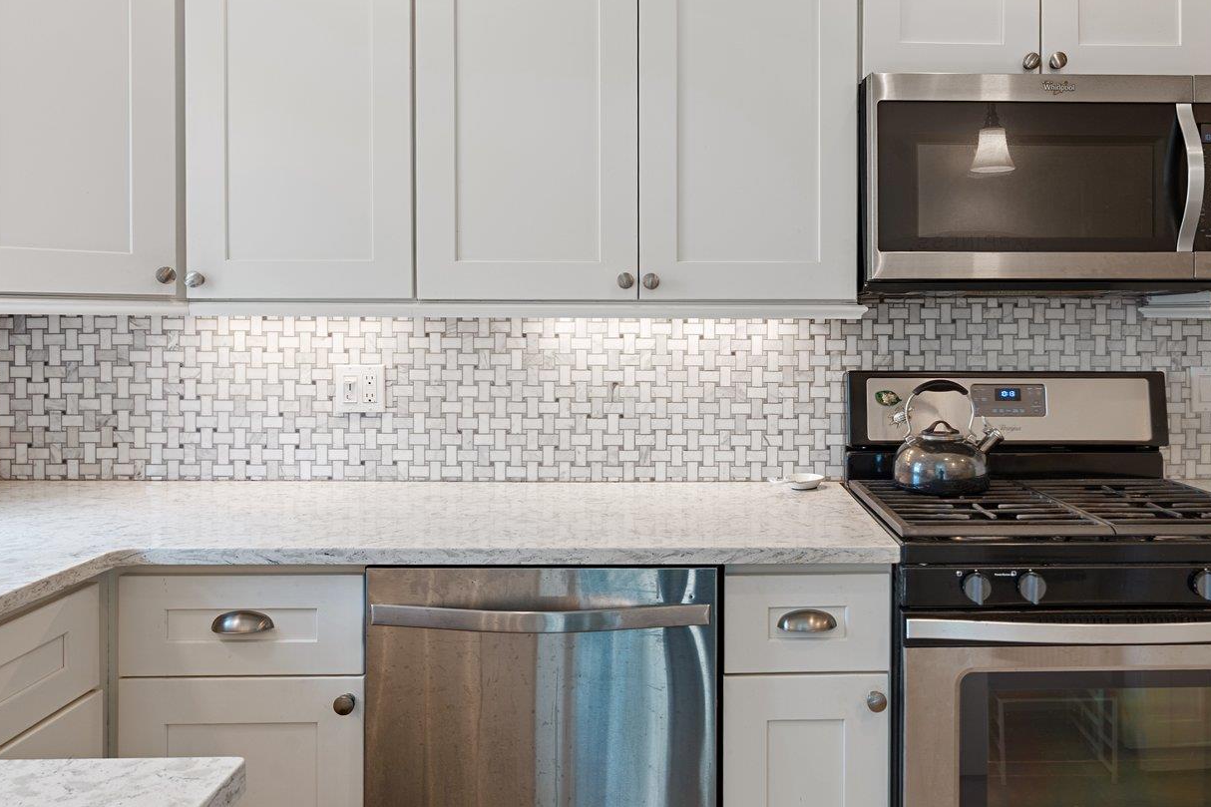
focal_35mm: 27
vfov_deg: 47.5
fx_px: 908
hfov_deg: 66.7
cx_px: 727
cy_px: 308
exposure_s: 1/2.5
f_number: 10
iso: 250
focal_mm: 16
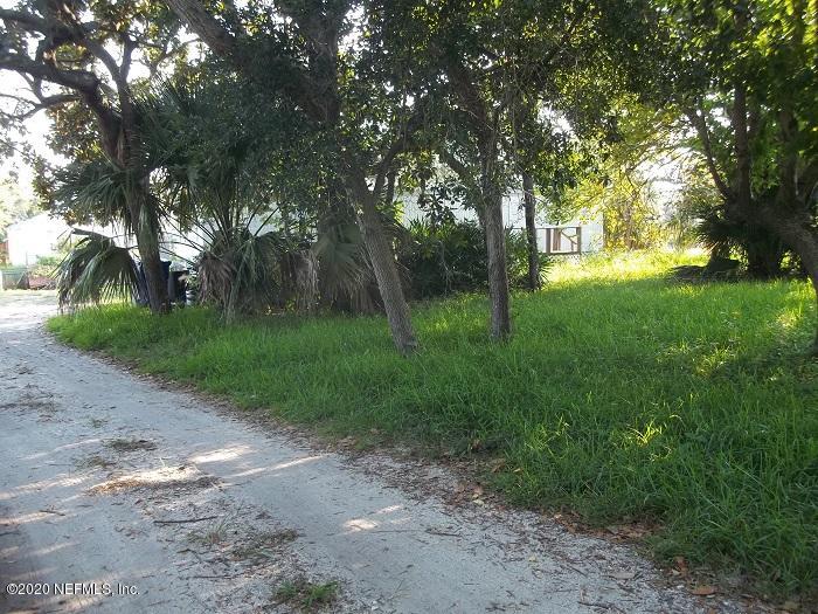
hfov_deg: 56.8
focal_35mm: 32
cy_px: 307
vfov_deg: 44.2
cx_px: 409
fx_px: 756
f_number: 2.9
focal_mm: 5.7
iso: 80
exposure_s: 1/60
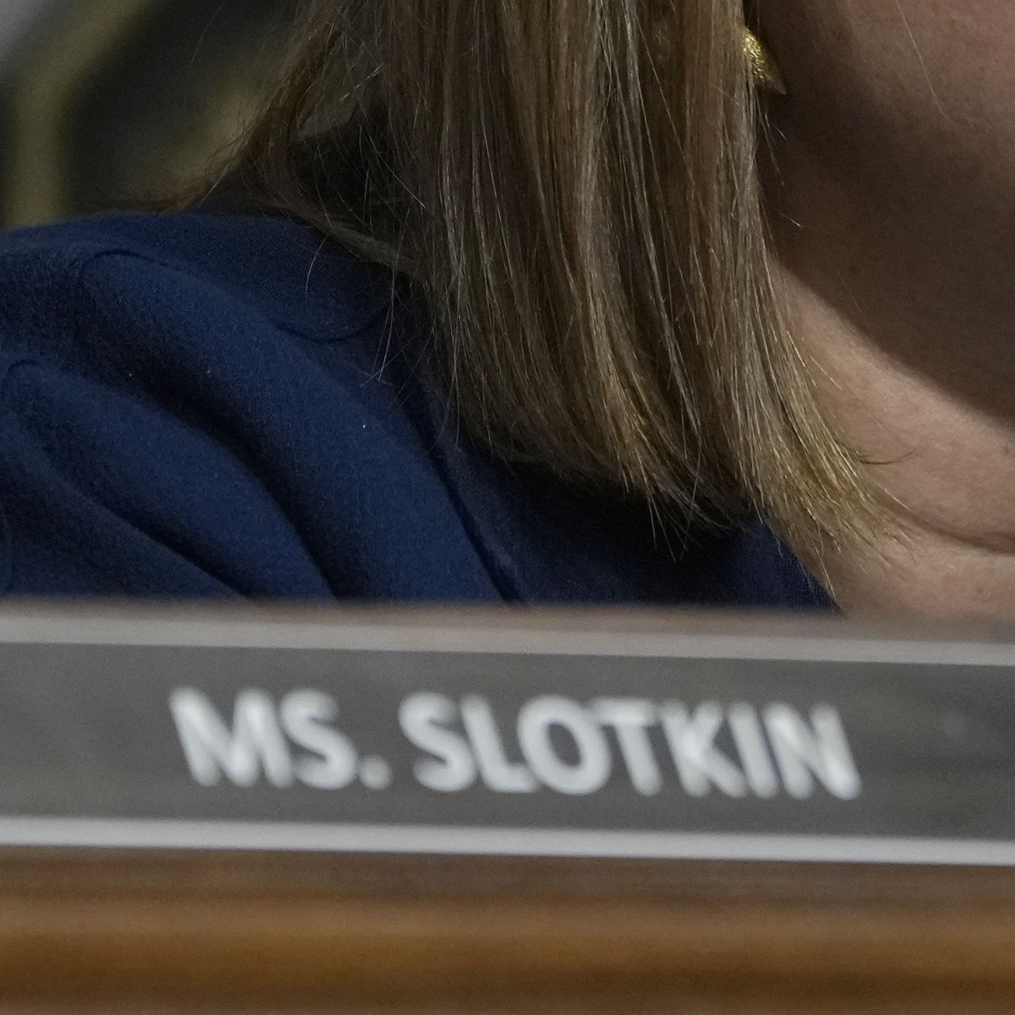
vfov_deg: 1.0
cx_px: 1001
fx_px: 56130
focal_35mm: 1692
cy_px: -106
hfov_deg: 1.0
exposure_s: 1/160
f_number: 5.6
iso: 2500
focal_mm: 400
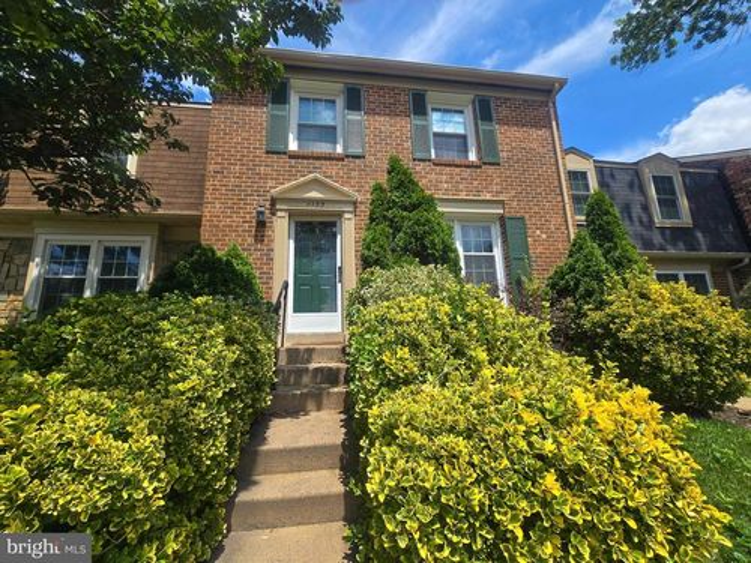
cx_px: 376
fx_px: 282
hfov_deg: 106.2
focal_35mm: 13
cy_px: 282
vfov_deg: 89.9
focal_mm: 2.2
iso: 50
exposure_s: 1/1839
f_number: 2.2
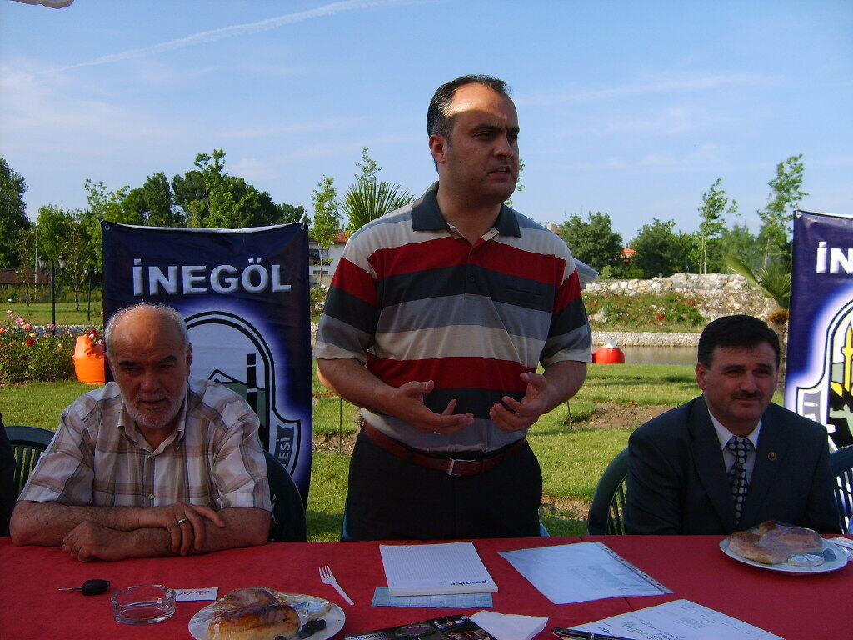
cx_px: 426
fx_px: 862
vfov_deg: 40.7
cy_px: 320
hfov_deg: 52.6
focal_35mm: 35
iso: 50
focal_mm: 5.8
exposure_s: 1/750
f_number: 2.8
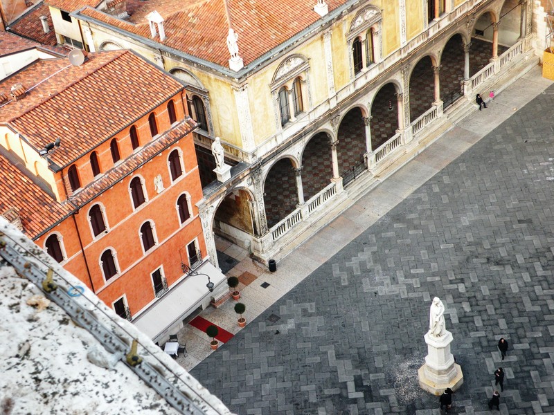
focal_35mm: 76
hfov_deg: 25.7
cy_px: 208
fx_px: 1216
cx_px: 277
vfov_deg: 19.4
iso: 137
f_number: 4
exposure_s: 1/65.6
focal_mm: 13.4
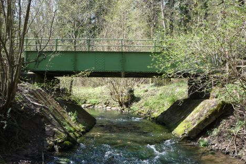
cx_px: 122
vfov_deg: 38.8
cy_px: 89
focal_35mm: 34
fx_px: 232
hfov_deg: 55.8
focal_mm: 5.2
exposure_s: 1/125
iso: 100
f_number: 4
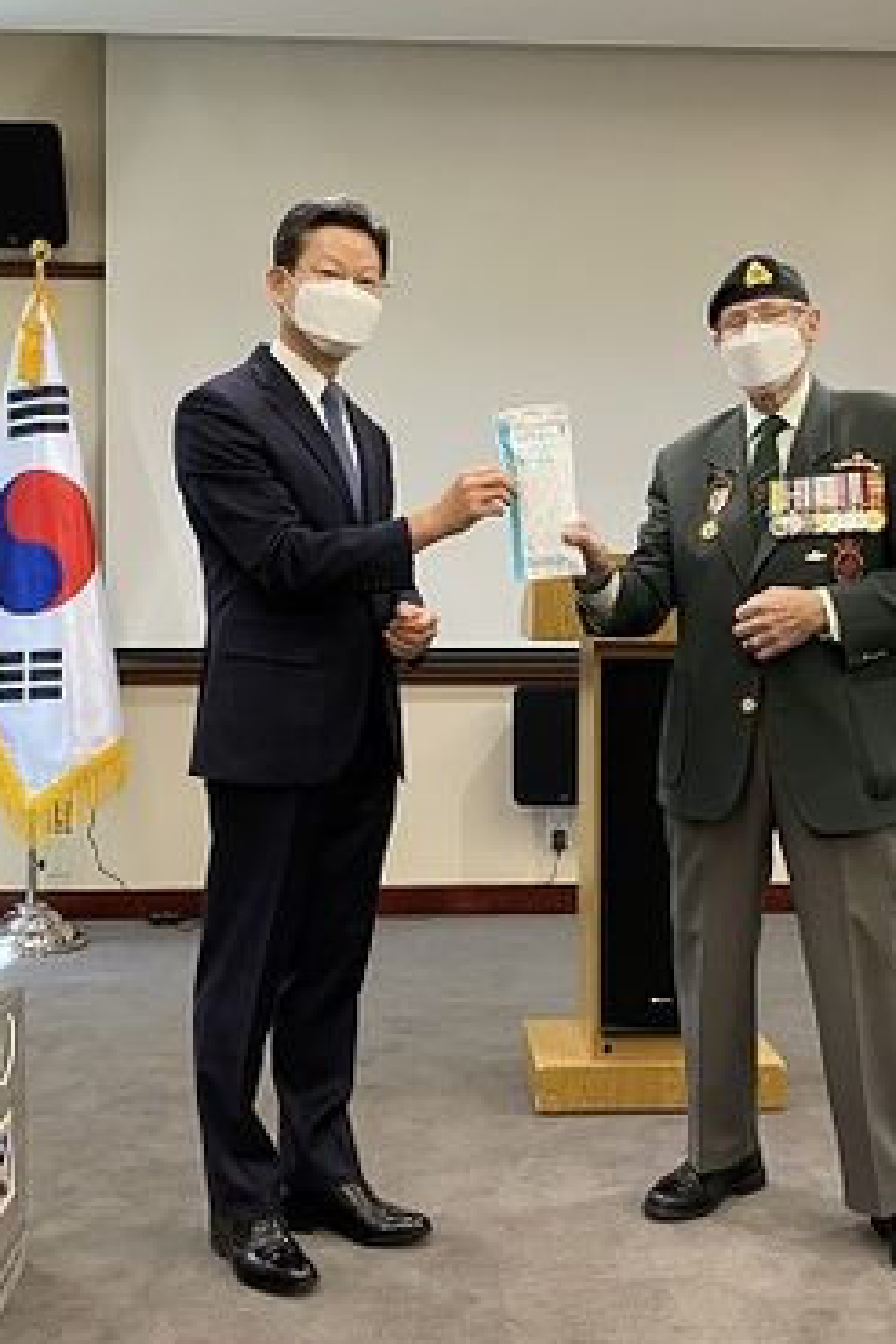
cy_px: 597
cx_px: 528
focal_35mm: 41
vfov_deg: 47.3
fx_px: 1531
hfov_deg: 32.6
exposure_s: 1/60
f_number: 1.8
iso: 200
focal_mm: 4.25
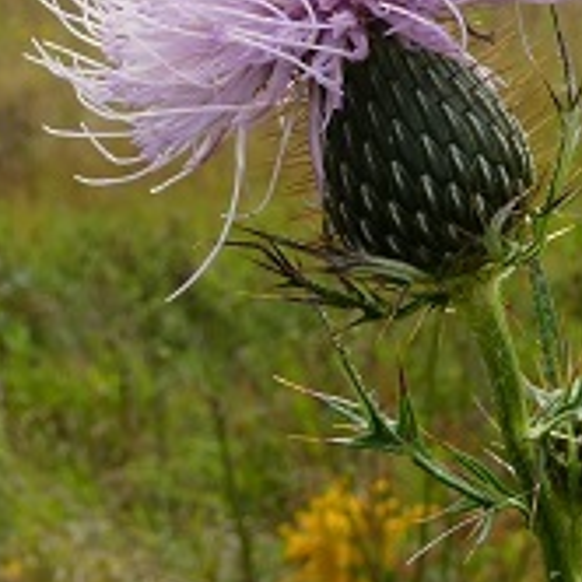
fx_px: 2245
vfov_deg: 14.7
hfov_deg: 14.7
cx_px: 175
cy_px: 147
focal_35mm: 118
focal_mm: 6.7
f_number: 5.6
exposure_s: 1/250
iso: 80
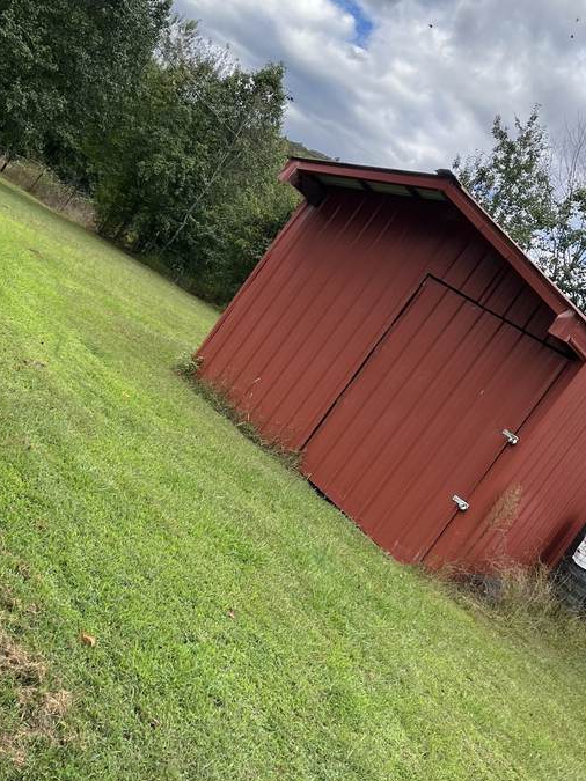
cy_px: 333
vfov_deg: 50.0
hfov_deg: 38.6
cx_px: 280
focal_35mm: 37
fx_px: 835
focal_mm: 5.1
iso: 50
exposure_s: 1/1056
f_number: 1.6
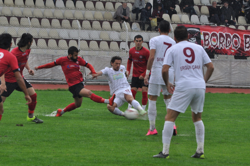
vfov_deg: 4.6
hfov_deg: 6.9
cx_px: 125
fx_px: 2081
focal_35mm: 300
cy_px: 83
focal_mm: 200
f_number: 13
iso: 640
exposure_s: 1/250
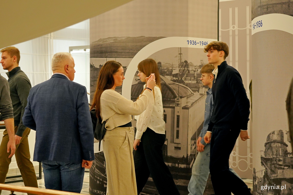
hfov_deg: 34.5
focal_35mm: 58
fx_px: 472
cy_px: 98
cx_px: 146
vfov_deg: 23.4
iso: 2000
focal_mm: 58
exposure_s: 1/160
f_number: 4
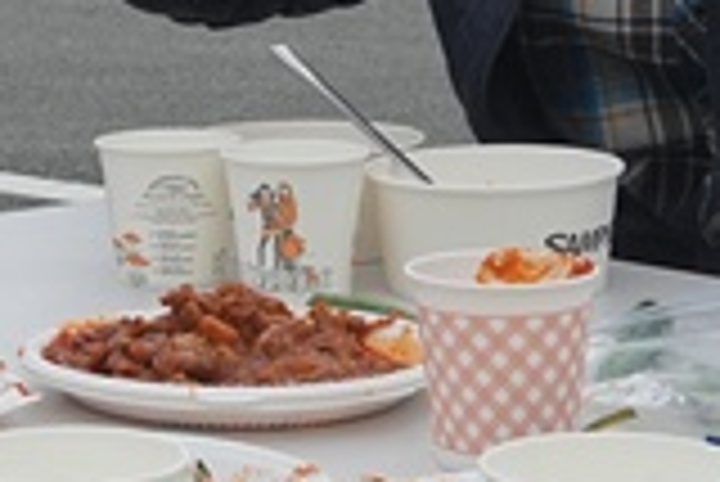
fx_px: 2863
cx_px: -315
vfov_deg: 9.3
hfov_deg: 13.6
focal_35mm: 143
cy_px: -264
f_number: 10
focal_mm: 20
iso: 200
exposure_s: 1/200
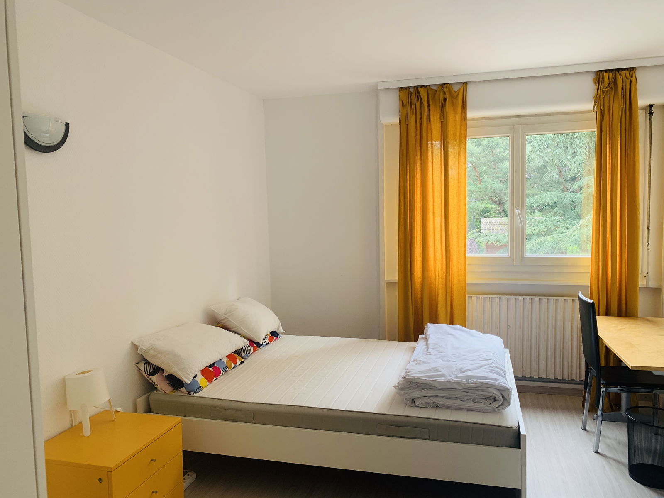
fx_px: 499
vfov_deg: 53.1
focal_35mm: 26
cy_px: 249
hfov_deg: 67.3
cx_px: 332
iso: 50
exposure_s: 1/121
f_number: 1.8
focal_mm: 4.25
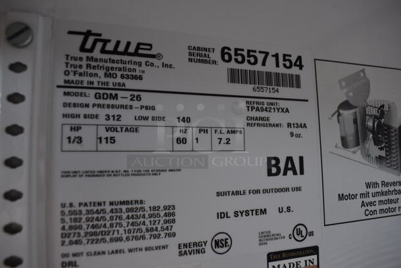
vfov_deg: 48.0
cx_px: 200
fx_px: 301
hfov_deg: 67.3
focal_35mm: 27
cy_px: 134
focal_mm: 18
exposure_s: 1/60
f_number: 5.6
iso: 720
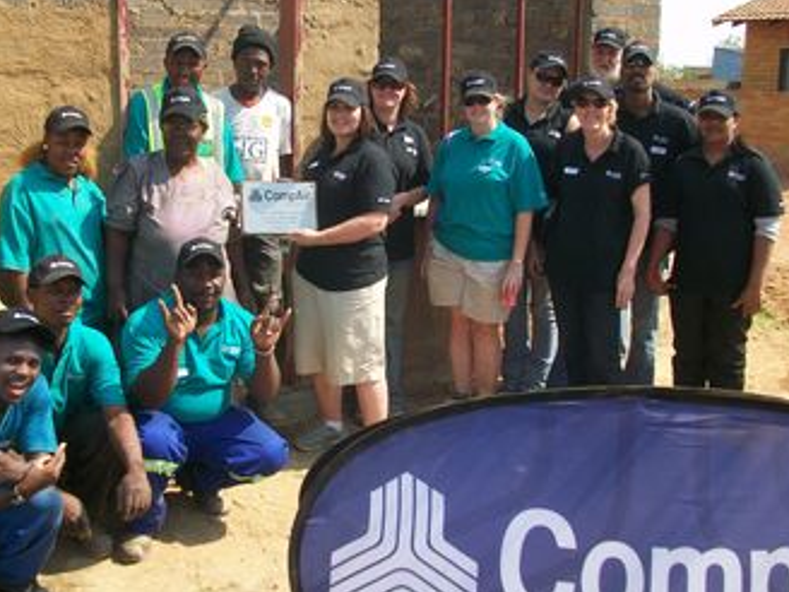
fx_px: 889
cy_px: 236
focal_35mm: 39
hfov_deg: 47.6
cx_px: 318
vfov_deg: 36.7
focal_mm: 5.7
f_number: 2.8
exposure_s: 1/500
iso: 64
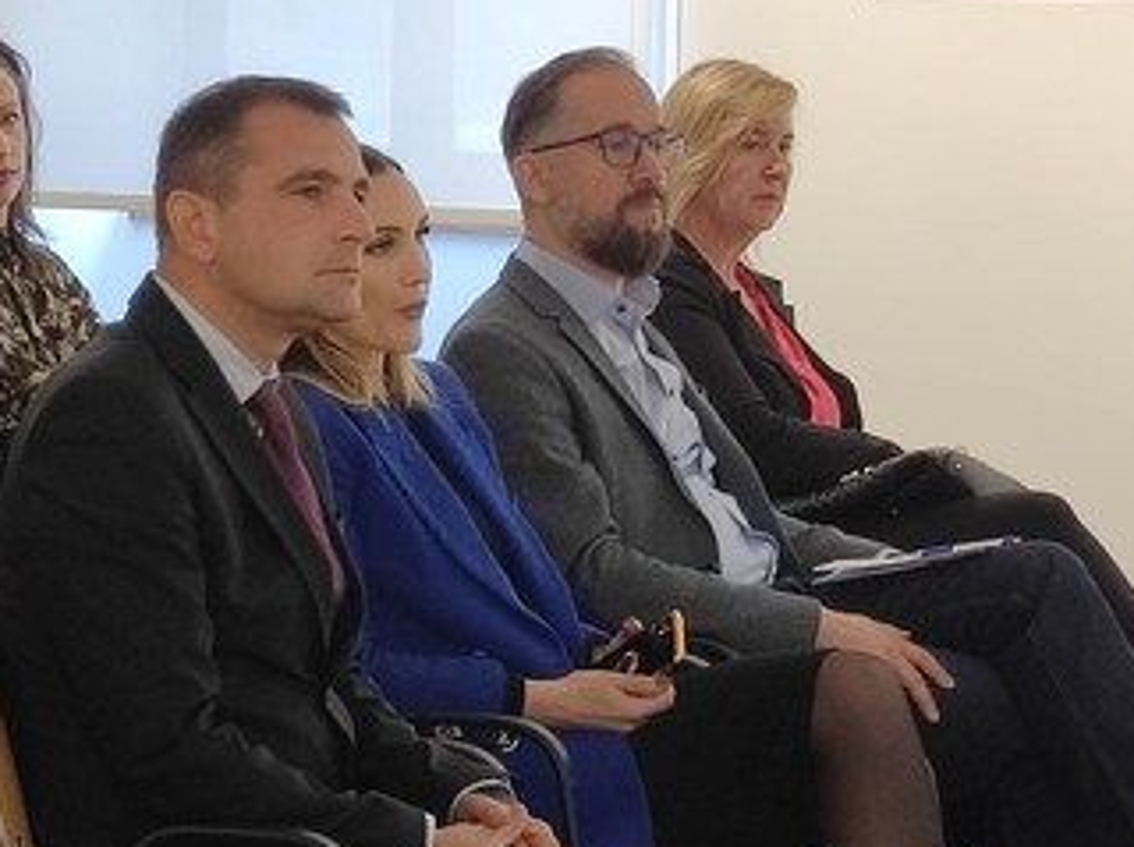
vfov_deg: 18.1
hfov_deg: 24.2
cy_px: 780
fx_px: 2617
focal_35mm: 80
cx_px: 280
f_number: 1.79
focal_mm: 4.7
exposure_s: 1/33
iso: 247
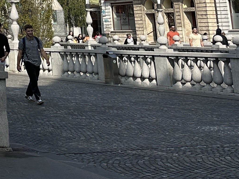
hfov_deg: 17.5
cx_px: -167
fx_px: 656
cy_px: -109
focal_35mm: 95
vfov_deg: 14.3
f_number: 1.78
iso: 80
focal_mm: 6.86
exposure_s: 1/5848
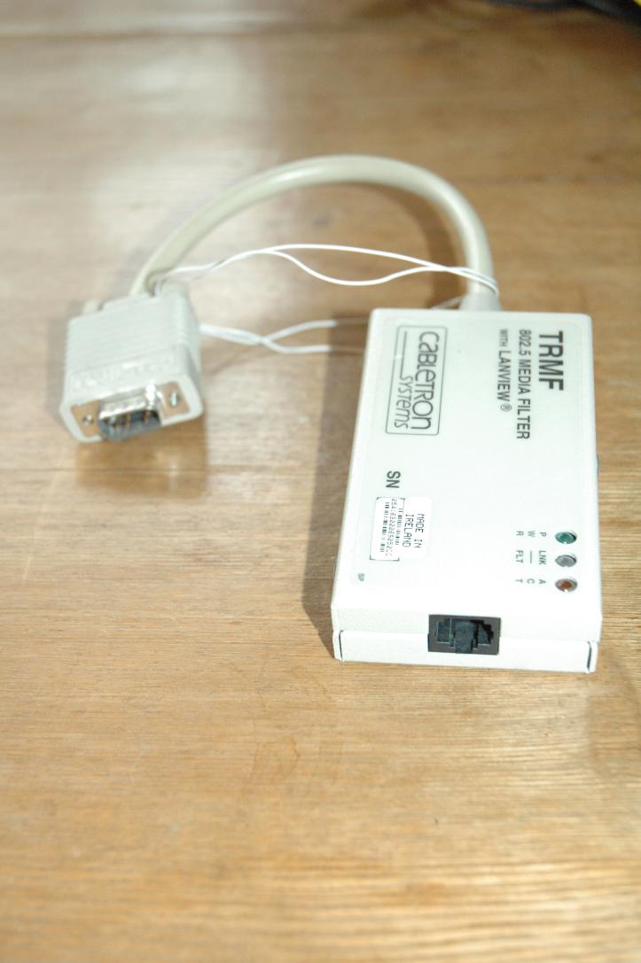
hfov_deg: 23.7
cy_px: 482
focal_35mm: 57
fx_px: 1525
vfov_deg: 35.1
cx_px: 320
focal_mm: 38
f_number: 5
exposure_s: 1/200
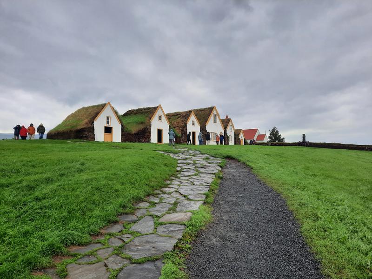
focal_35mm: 25
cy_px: 140
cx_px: 186
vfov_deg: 54.9
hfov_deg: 69.4
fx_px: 269
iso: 32
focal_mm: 4.6
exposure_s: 1/421
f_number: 2
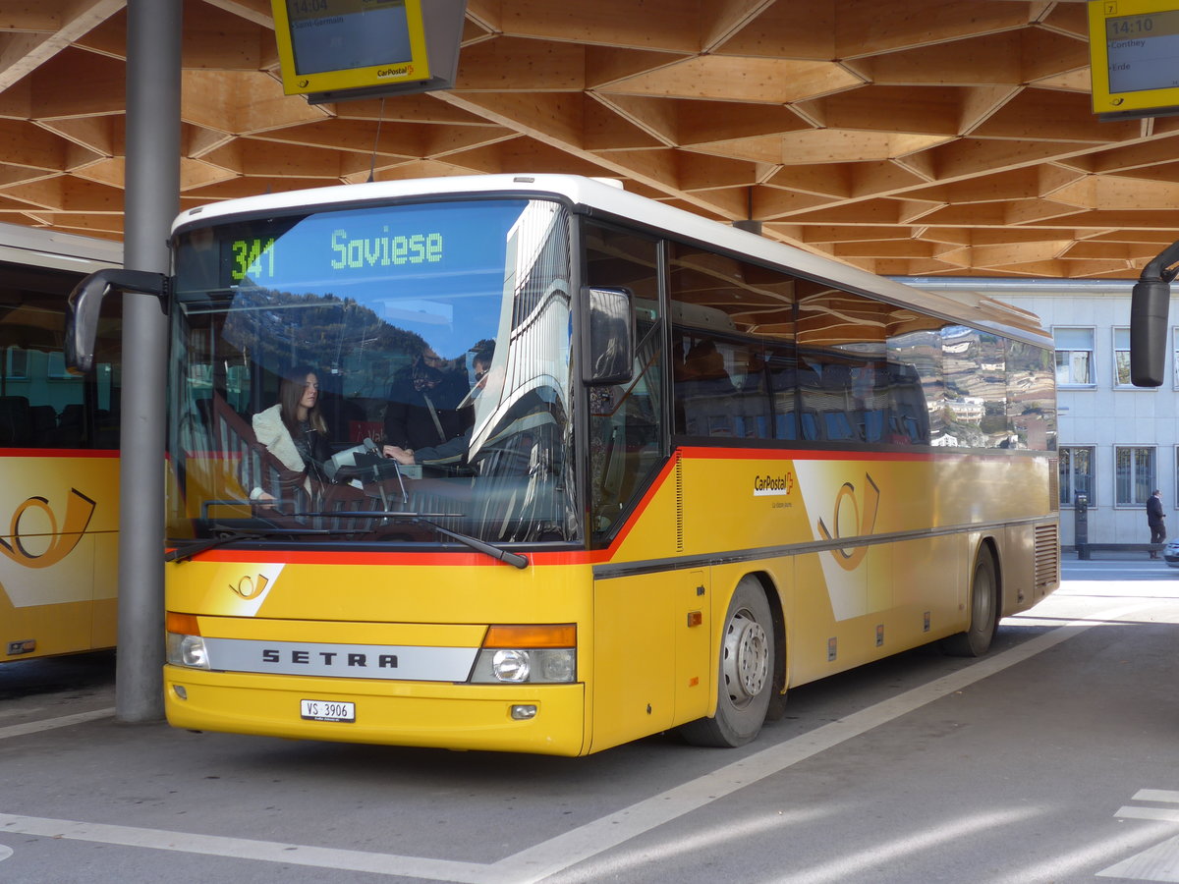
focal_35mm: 52
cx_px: 590
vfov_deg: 28.0
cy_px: 442
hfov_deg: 36.8
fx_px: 1771
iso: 80
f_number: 3.3
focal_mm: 10.7
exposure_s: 1/125
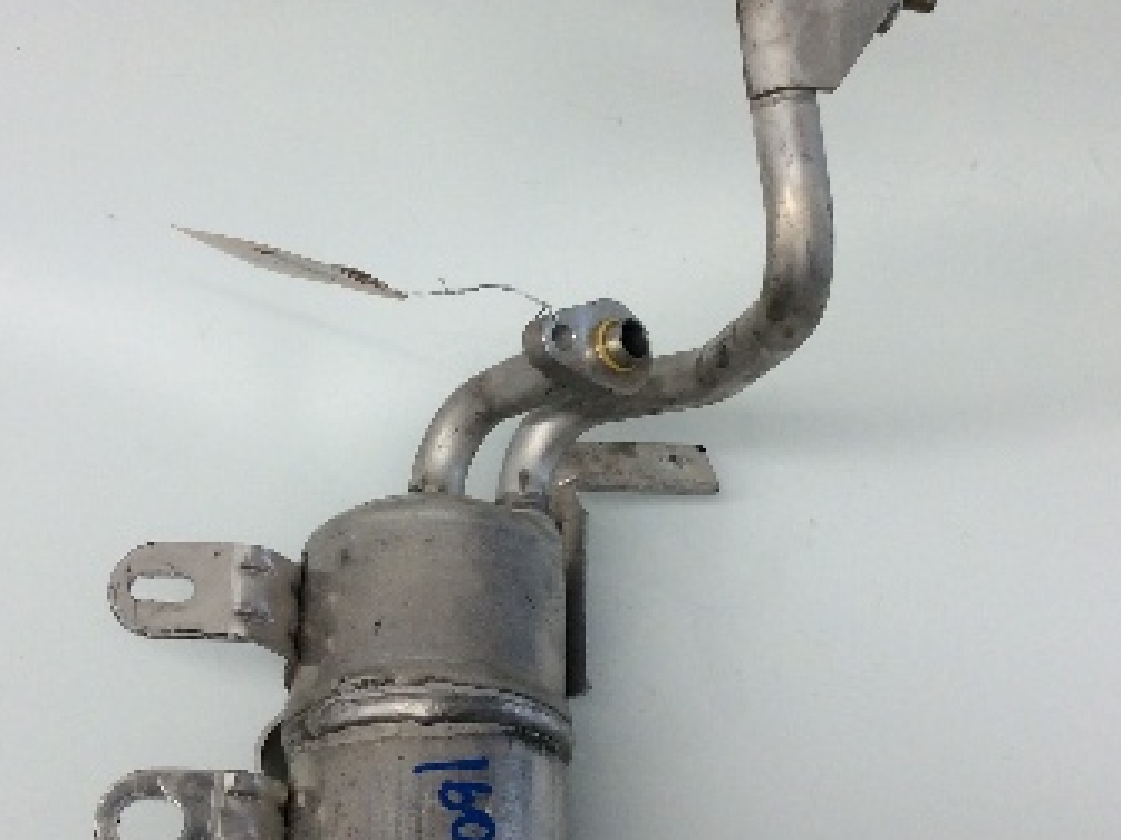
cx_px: 515
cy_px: 438
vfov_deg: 24.0
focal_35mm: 61
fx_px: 1975
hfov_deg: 31.7
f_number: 2.4
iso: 64
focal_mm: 3.3
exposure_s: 1/120
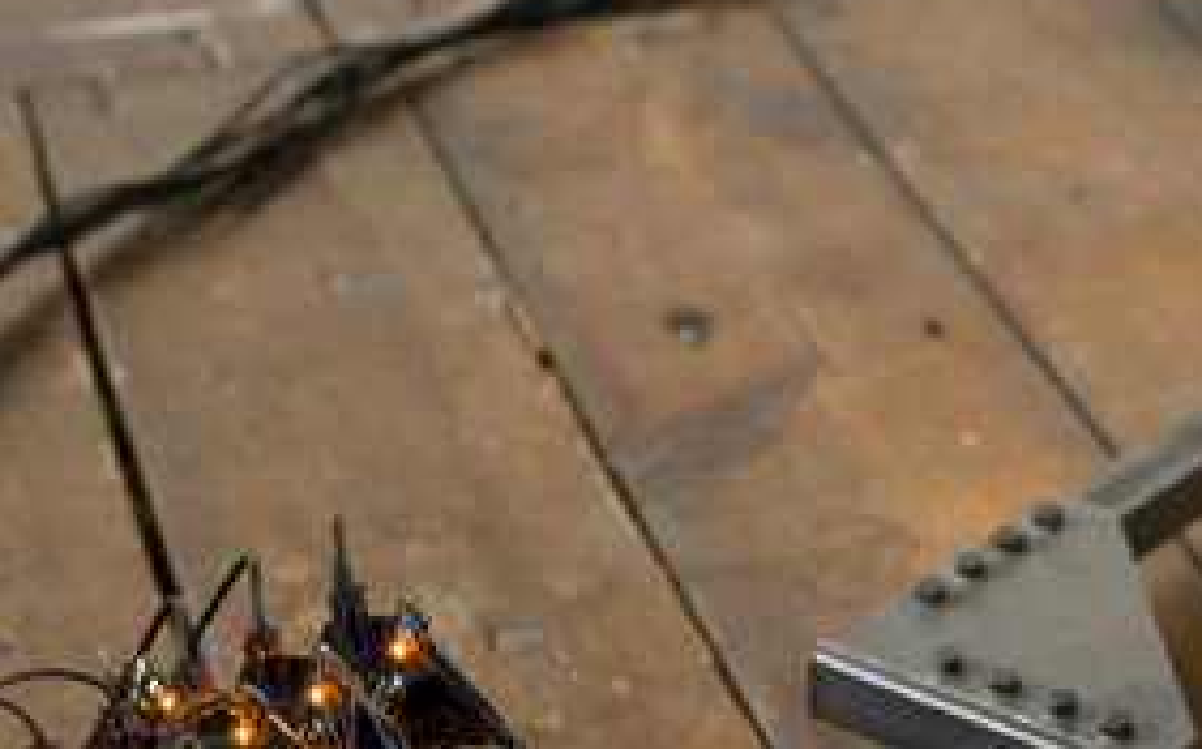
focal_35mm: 122
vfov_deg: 10.7
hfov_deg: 16.7
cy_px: 593
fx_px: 3993
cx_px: 1228
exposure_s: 1/250
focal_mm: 28
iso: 1100
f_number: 2.8
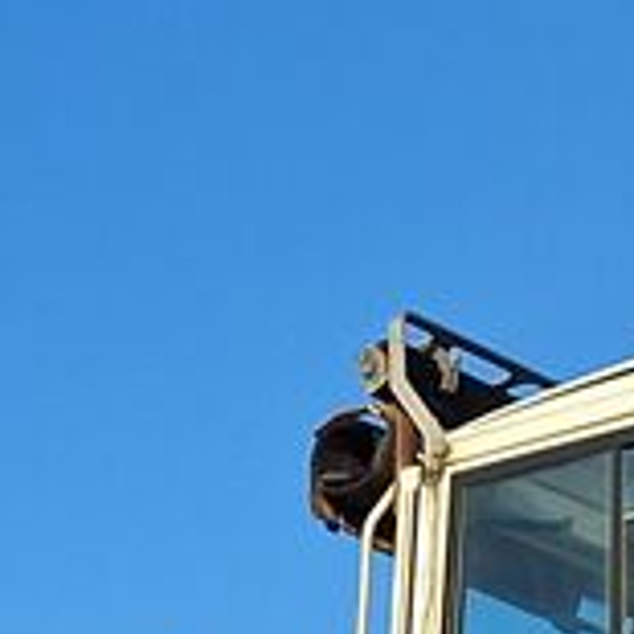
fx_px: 3481
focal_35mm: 168
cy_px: 1534
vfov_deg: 9.3
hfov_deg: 10.1
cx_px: -295
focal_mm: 5.54
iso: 40
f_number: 1.8
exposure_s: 1/2882
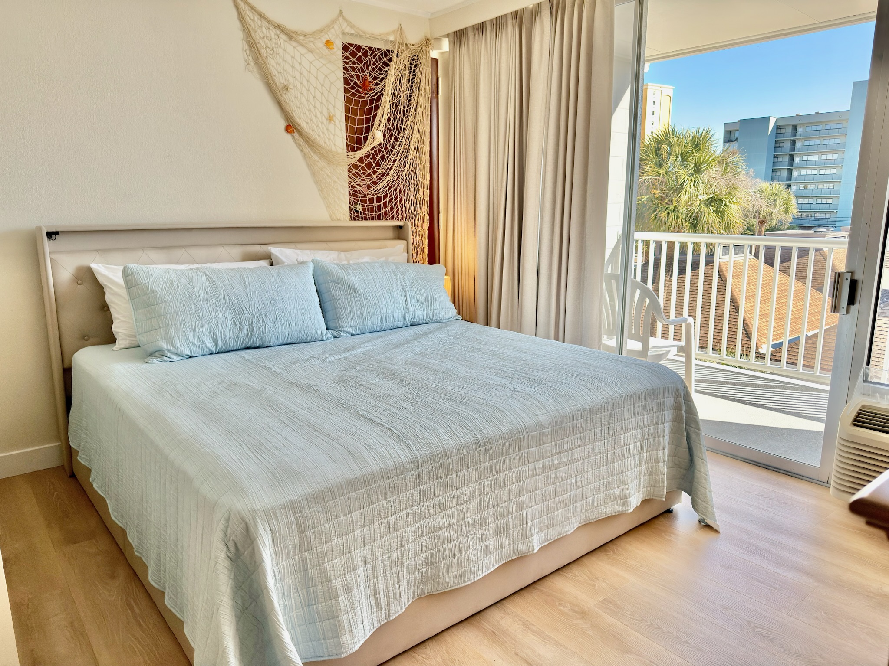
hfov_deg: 71.6
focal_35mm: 24
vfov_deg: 56.8
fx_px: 616
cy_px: 333
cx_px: 444
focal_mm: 6.76
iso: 80
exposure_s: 1/558
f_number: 1.78
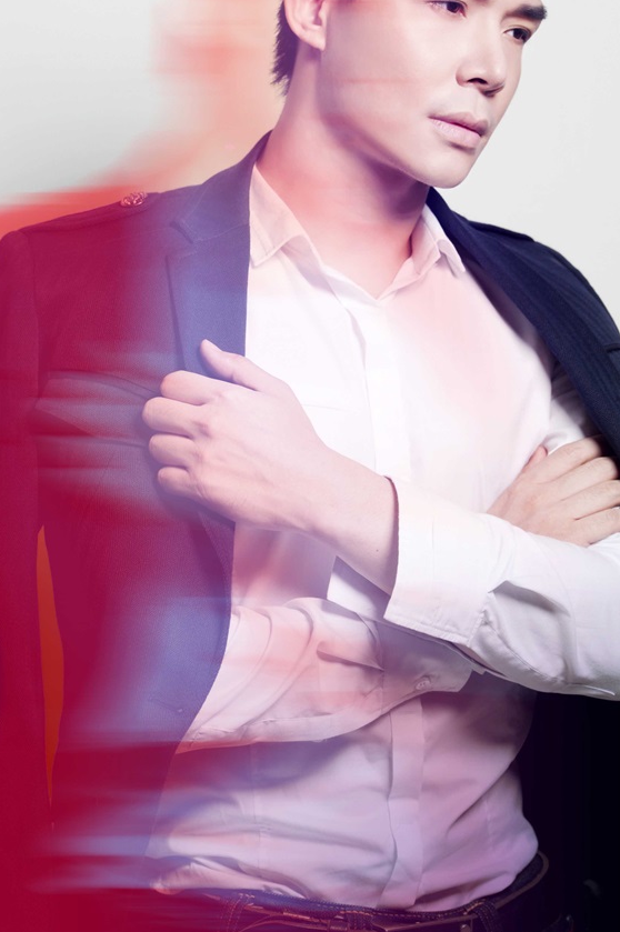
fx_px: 2794
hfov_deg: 12.7
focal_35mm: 108
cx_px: 361
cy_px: 388
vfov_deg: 18.9
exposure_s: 1/125
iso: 160
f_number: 7.1
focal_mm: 90
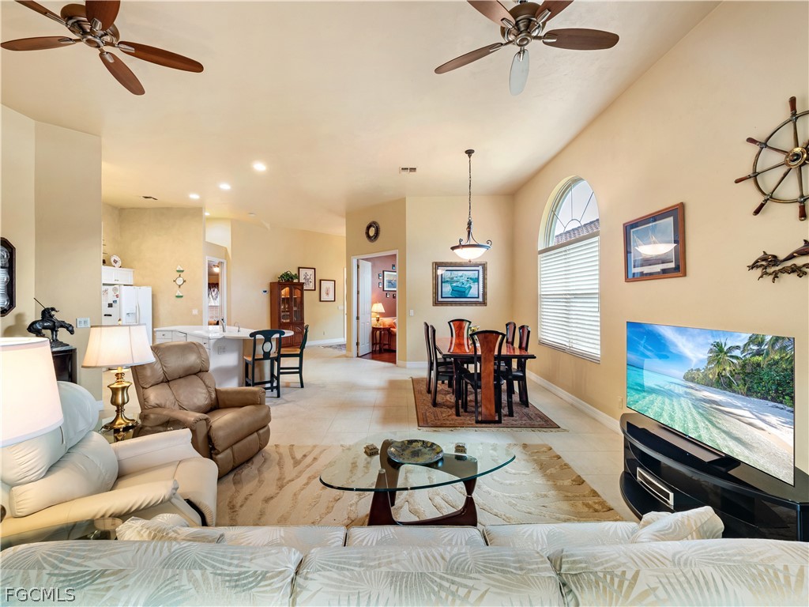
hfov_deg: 102.1
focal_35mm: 14
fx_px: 327
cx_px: 404
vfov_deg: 85.7
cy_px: 304
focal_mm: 7
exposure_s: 1/2
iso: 200
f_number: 7.1
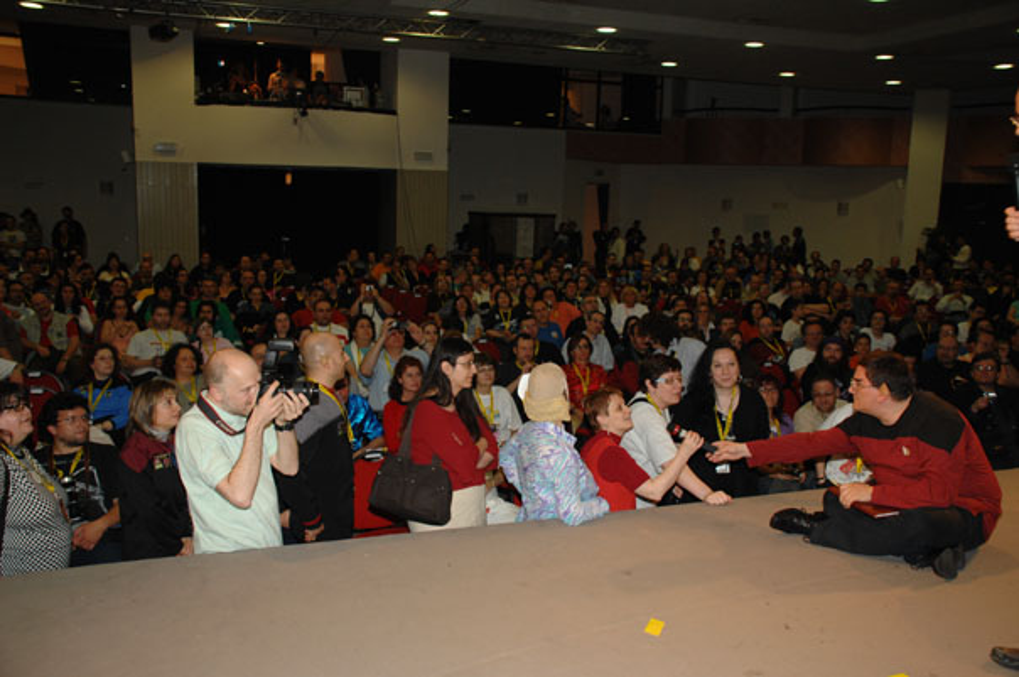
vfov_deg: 39.9
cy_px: 338
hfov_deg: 57.3
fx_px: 933
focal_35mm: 33
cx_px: 510
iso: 400
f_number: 3.8
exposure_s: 1/50
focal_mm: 22
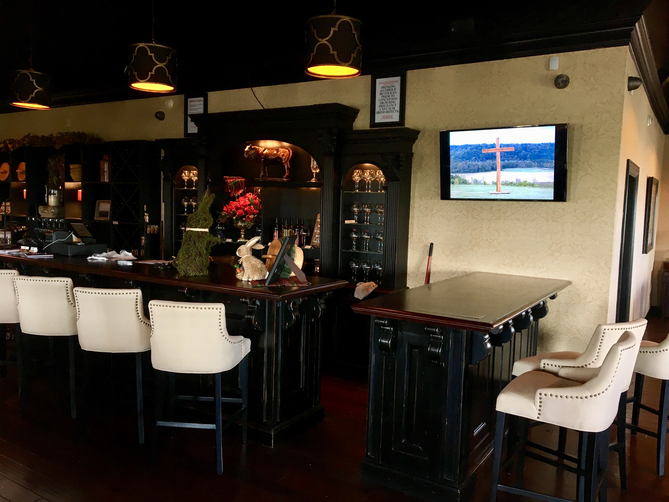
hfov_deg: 61.7
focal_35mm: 29
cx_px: 334
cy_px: 251
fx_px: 560
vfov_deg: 48.2
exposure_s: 1/30
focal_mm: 4.15
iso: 64
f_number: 2.2
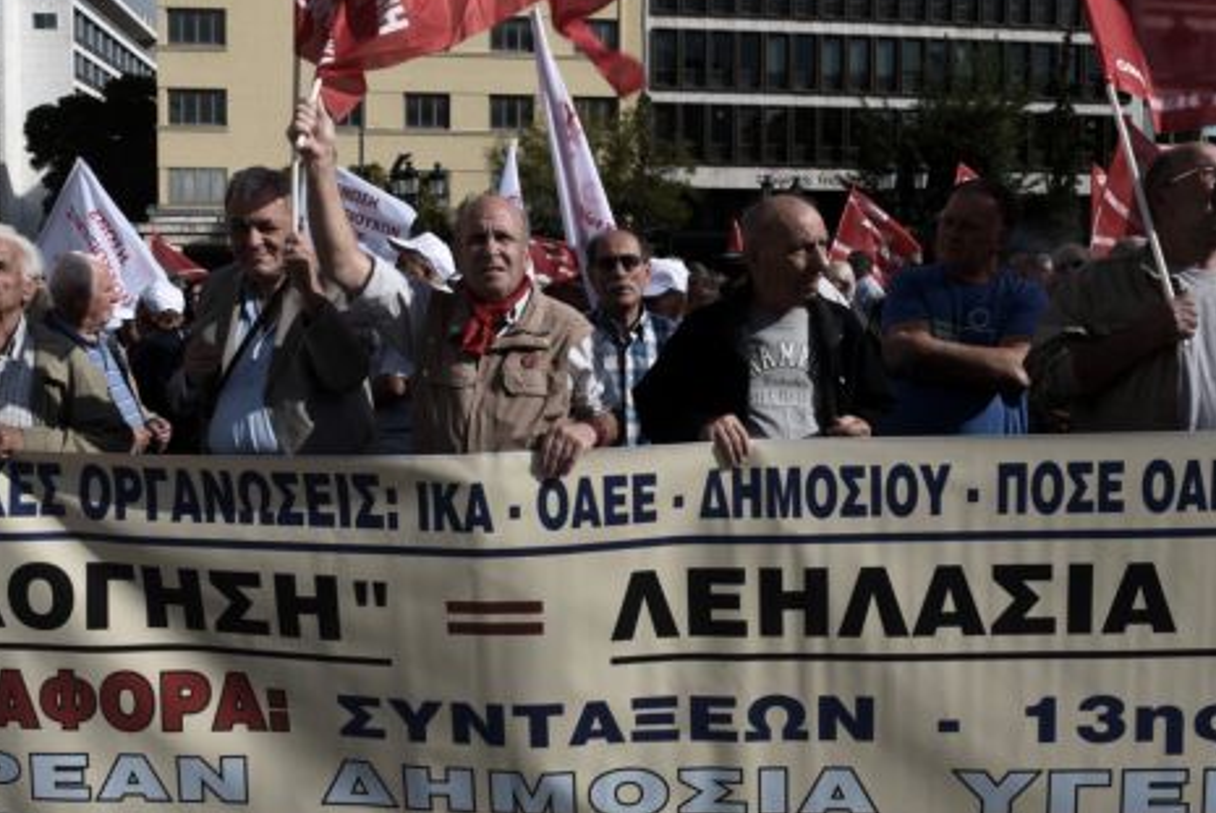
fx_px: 1116
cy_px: 349
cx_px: 526
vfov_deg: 40.0
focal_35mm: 33
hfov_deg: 57.0
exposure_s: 1/60
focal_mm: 24
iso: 100
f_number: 22
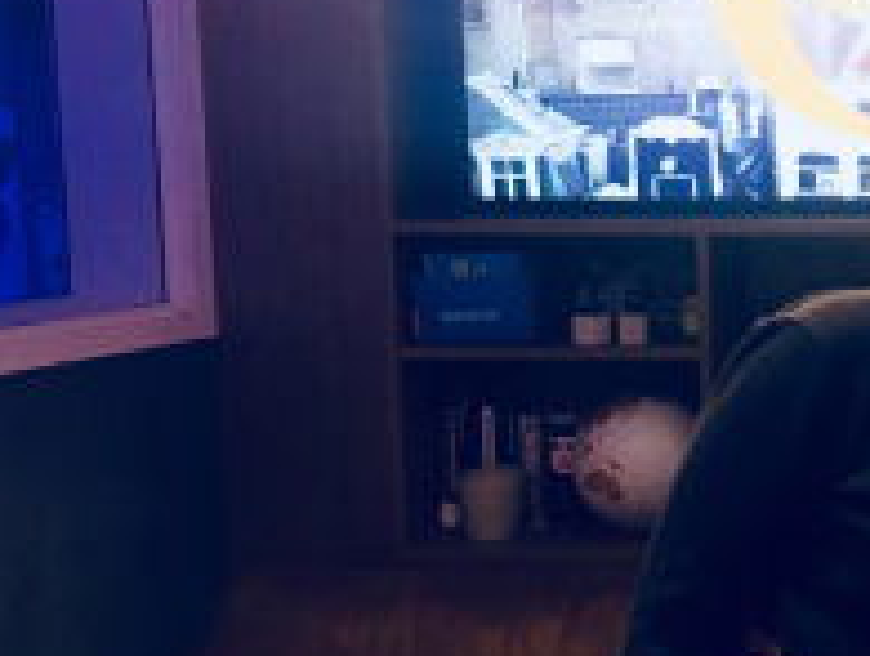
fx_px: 1863
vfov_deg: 19.9
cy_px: 270
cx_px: 1066
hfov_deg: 23.8
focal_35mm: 74
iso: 200
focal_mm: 4.15
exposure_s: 1/25
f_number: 2.2
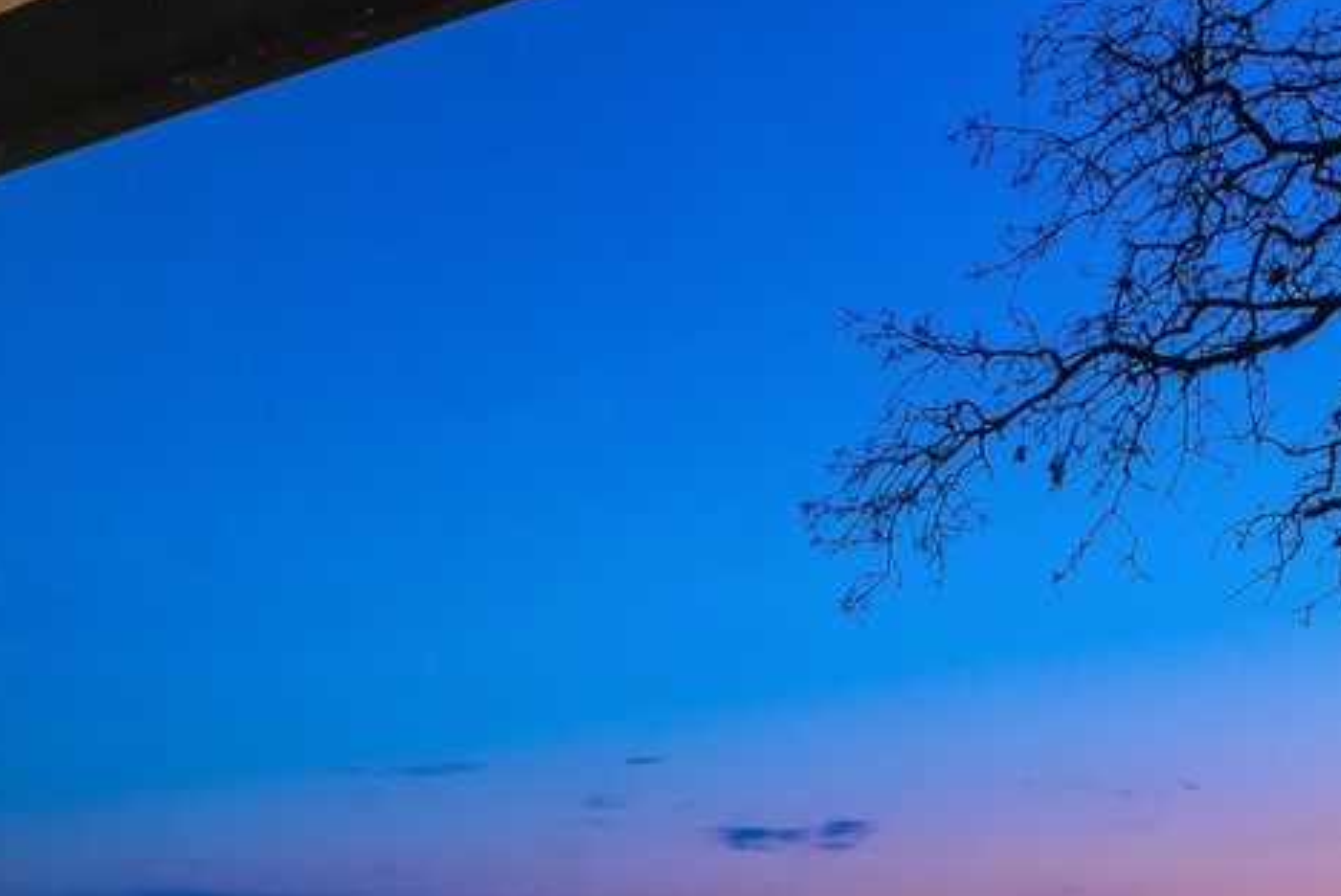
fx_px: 2423
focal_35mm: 65
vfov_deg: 19.4
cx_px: -72
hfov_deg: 28.6
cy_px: 1146
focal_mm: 14
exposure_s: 1/2
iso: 1000
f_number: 8
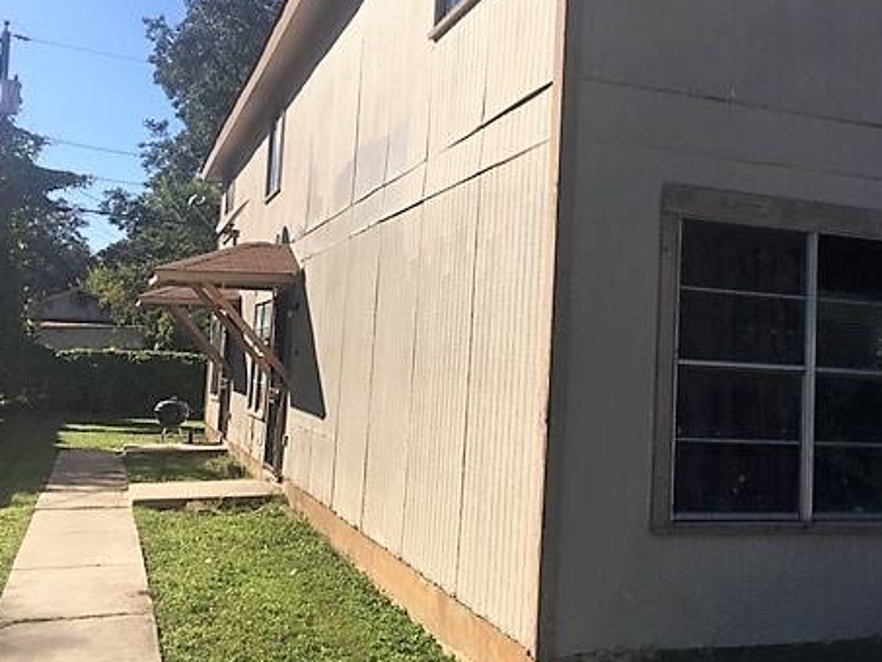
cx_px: 565
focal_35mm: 41
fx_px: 1045
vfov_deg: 35.1
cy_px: 271
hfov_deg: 45.3
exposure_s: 1/2024
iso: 25
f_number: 2.2
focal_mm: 4.15
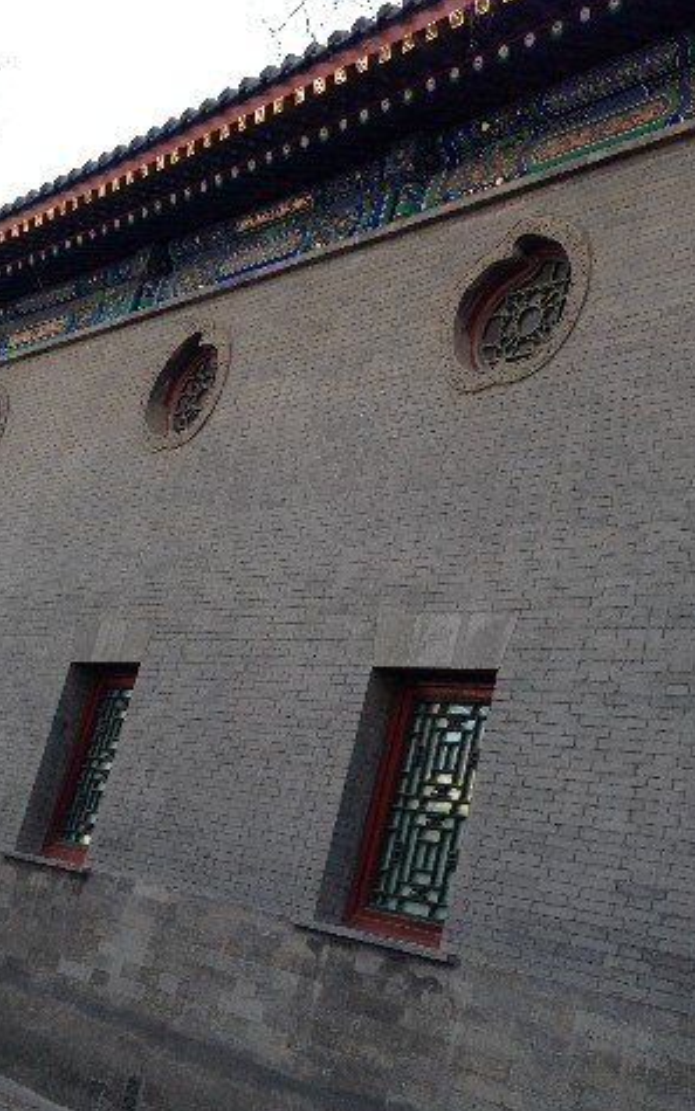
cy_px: 557
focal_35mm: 50
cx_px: 321
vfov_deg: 40.3
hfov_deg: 25.8
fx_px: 1515
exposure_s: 1/163
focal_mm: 4.28
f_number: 2.4
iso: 50
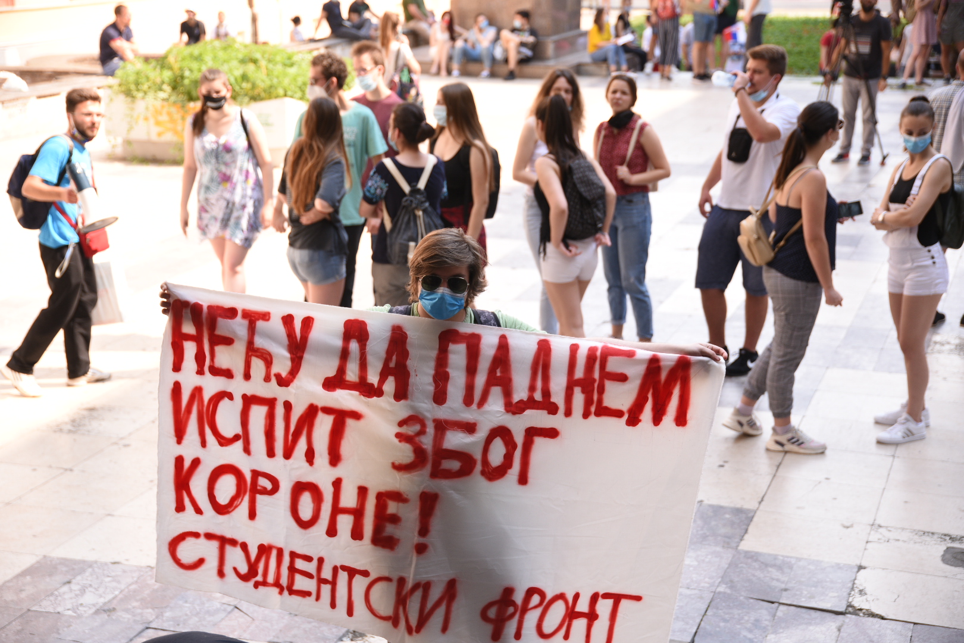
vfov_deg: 21.9
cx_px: 482
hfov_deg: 32.4
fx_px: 1660
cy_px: 322
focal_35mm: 62
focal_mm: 62
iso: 320
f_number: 4
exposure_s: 1/640
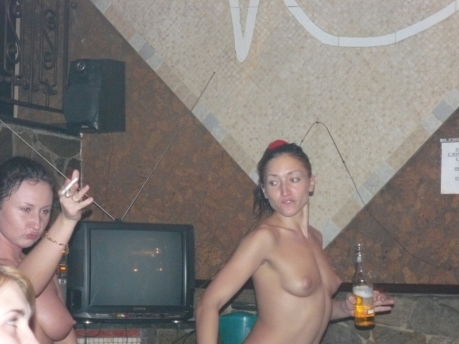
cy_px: 172
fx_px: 1207
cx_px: 230
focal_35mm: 91
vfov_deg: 16.2
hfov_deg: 21.5
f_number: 3.2
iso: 400
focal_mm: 15.2
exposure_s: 1/20
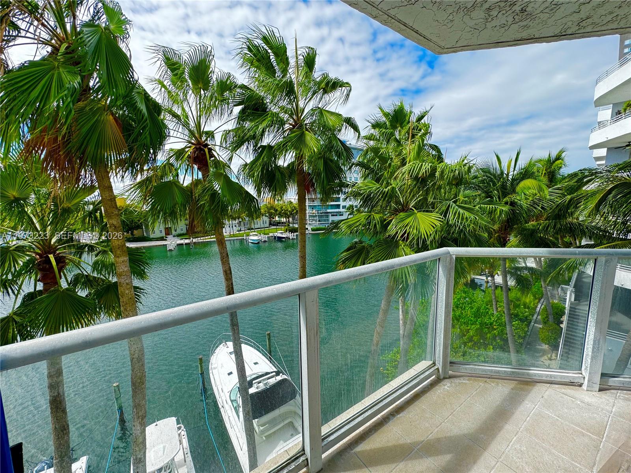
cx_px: 316
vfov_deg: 85.7
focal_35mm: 14
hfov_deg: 102.1
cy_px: 236
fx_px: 255
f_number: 2.2
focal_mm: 2.22
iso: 40
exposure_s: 1/390
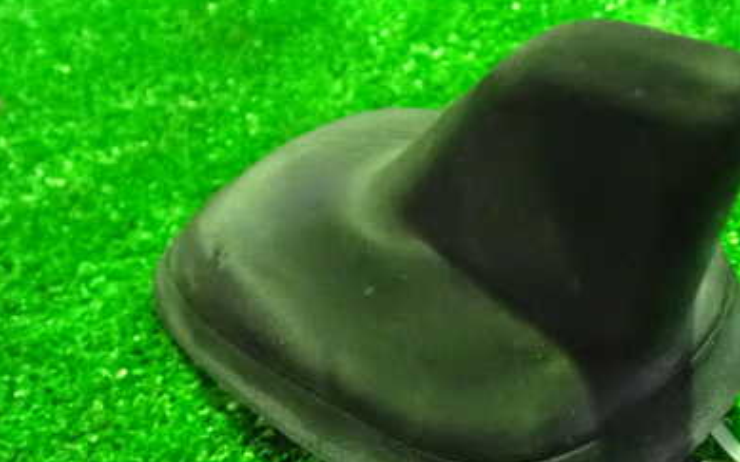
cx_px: 521
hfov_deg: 40.3
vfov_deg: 26.1
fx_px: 988
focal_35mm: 49
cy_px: 331
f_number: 2.3
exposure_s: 1/100
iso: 5000
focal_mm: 5.4
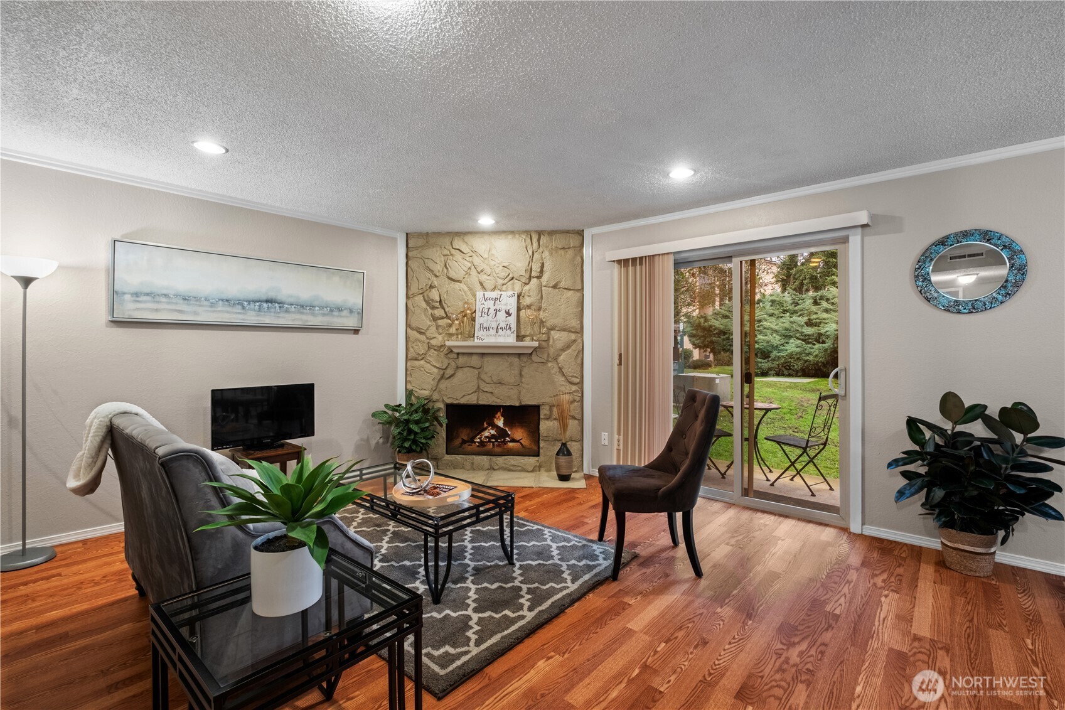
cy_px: 355
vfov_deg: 77.3
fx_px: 444
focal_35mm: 15
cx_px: 532
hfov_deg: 100.4
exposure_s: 1.5
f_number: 8
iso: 400
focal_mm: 10
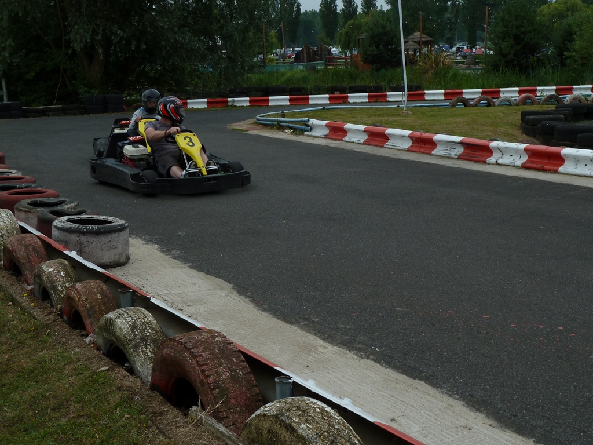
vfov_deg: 28.0
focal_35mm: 52
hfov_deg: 36.8
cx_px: 296
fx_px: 891
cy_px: 222
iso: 80
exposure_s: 1/640
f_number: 4.5
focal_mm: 8.5
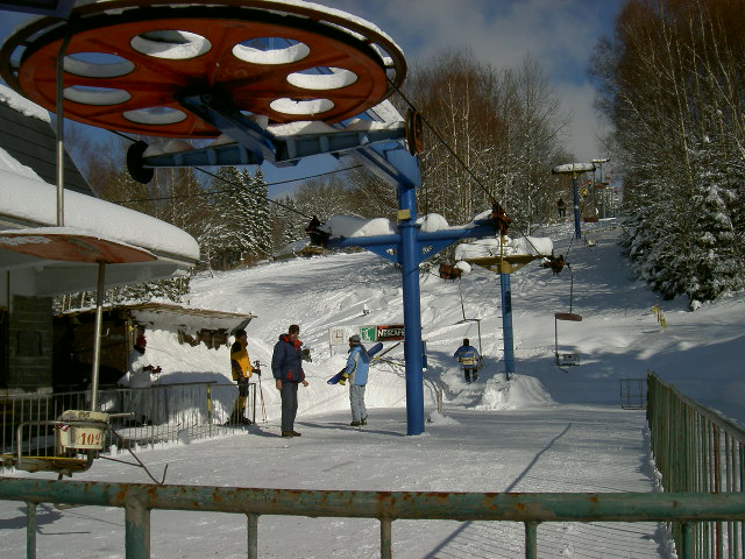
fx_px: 839
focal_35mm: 39
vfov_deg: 36.8
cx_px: 372
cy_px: 280
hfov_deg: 47.9
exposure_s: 1/2000
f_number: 4.7
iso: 100
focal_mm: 8
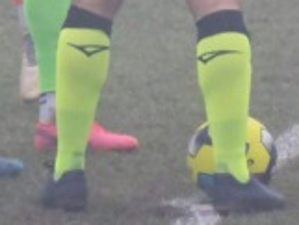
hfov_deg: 0.9
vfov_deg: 0.7
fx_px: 18282
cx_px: 238
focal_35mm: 2115
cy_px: -119
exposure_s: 1/250
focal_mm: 89.2
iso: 320
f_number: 4.9
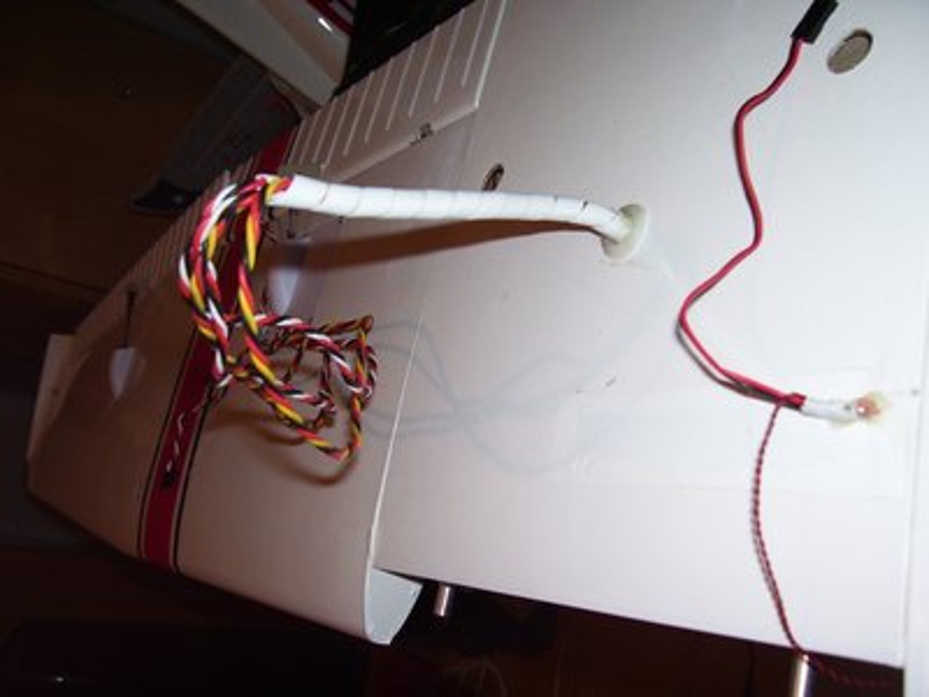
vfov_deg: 41.8
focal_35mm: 34
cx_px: 464
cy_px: 348
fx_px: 912
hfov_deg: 54.0
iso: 80
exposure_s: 1/60
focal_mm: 5.6
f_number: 2.7
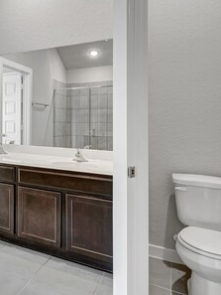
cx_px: -2
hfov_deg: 41.7
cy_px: 120
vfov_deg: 61.2
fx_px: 247
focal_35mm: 29
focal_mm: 14
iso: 100
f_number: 9
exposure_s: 1
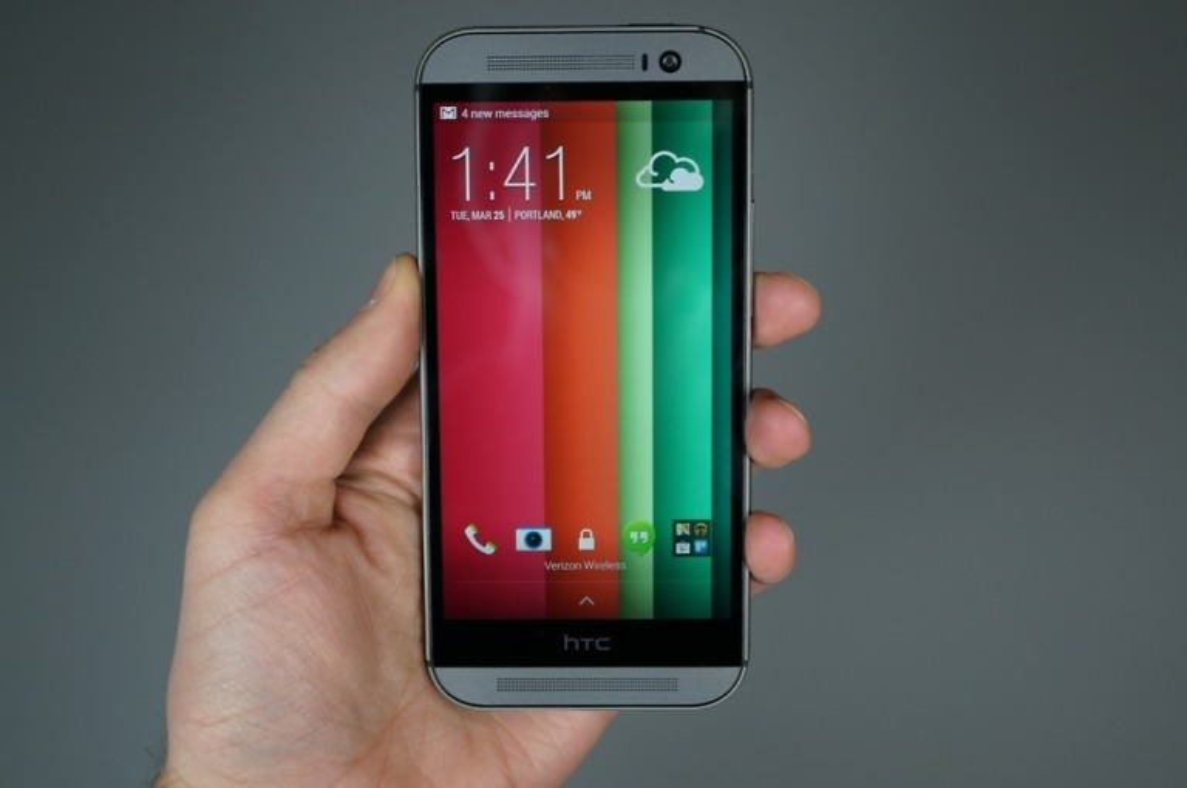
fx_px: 1482
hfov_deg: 43.7
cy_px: 394
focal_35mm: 45
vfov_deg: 29.8
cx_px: 594
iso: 250
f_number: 4
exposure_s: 1/60
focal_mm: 30
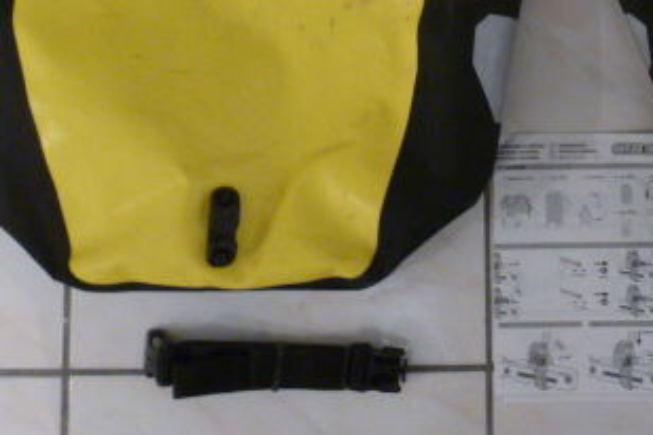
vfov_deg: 23.4
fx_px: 979
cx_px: 543
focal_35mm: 54
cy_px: -51
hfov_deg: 35.4
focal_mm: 4.5
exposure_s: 1/6
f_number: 3.1
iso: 400
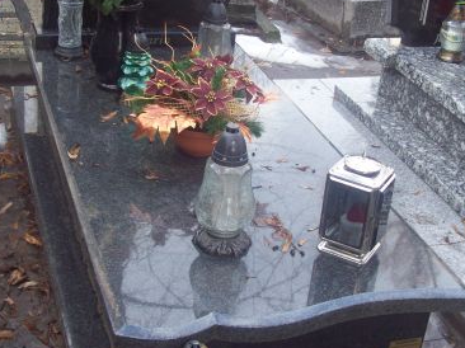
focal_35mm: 63
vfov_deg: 23.2
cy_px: 142
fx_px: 846
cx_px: 231
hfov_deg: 30.7
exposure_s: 1/78.3
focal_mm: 6
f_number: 2.7
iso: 80
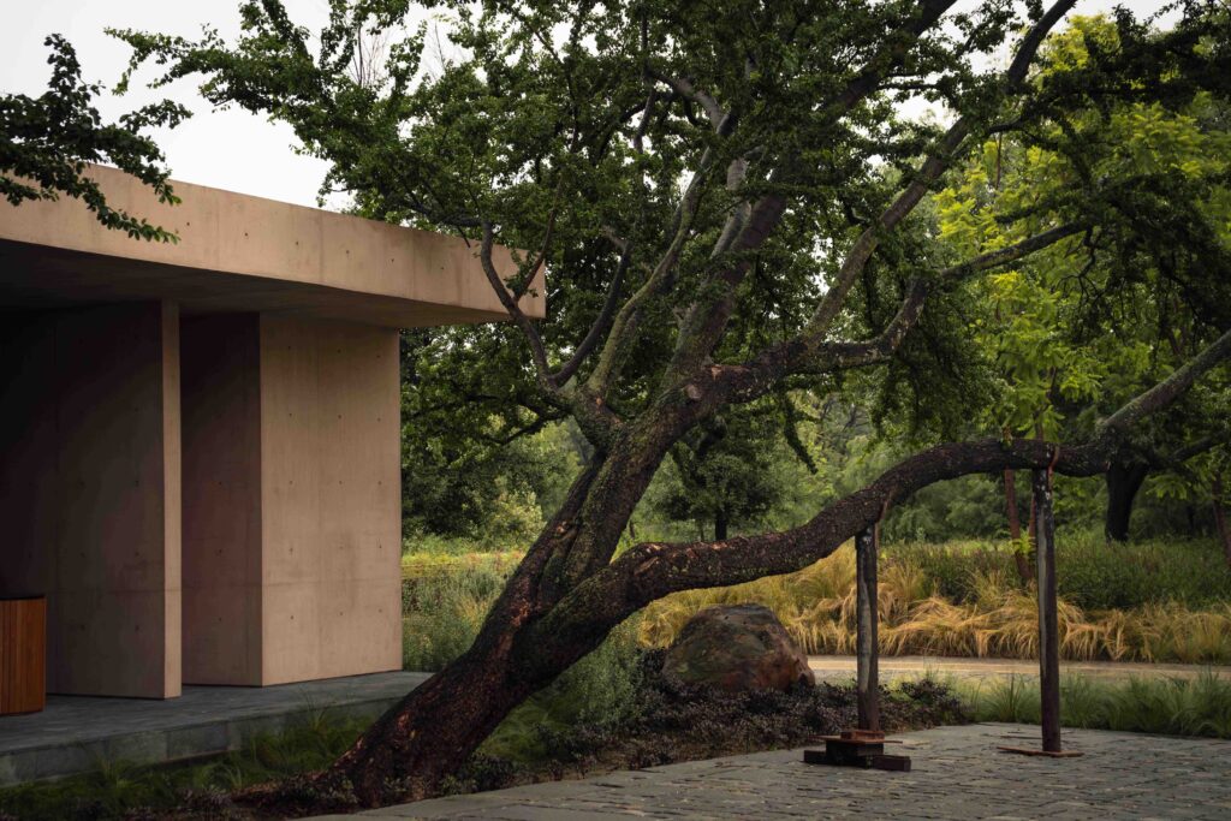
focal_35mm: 49
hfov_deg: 40.3
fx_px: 1676
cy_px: 410
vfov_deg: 27.5
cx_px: 616
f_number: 5.6
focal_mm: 49
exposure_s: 1/640
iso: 5000
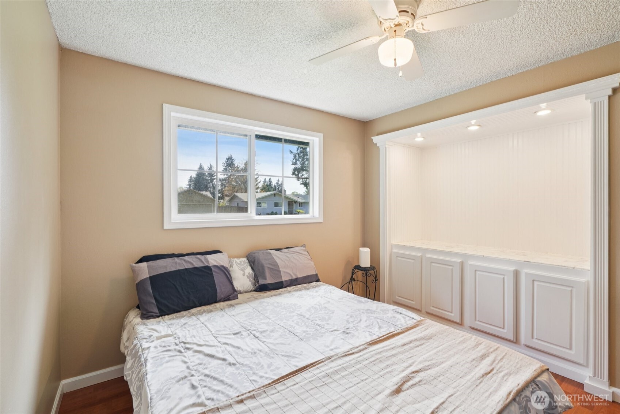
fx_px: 276
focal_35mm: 16
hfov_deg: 96.7
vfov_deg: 73.7
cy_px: 207
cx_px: 310
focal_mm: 16
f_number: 8
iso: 400
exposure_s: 1/50
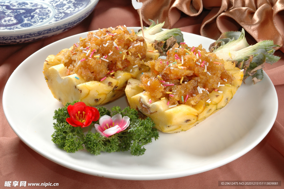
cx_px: 142
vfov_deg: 19.7
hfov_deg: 29.3
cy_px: 94
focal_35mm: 69
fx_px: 544
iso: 200
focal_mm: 46
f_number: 16
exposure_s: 1/125
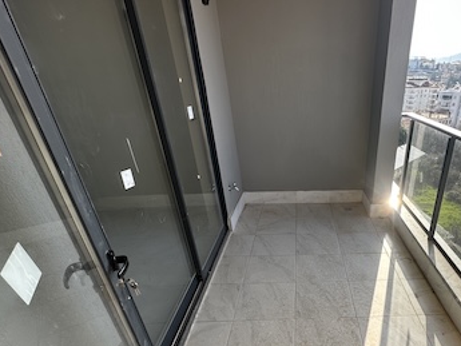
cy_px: 263
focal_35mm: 23
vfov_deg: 55.8
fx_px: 306
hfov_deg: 71.5
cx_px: 311
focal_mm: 2.22
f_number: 2.2
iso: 40
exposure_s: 1/415
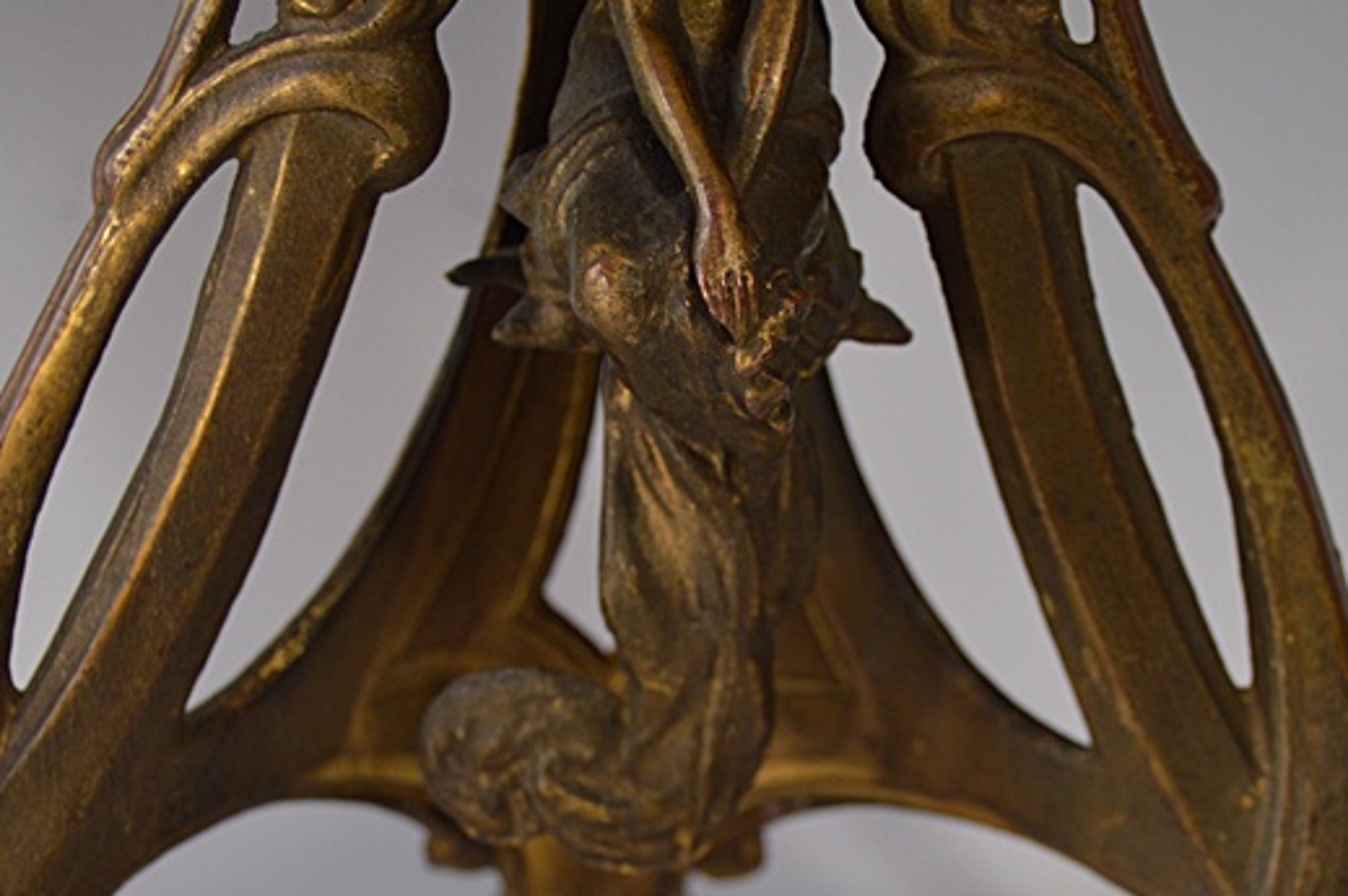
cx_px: 712
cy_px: 713
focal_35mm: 130
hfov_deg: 15.8
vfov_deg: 10.5
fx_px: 4862
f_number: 5.3
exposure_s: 1/80
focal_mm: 45
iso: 400
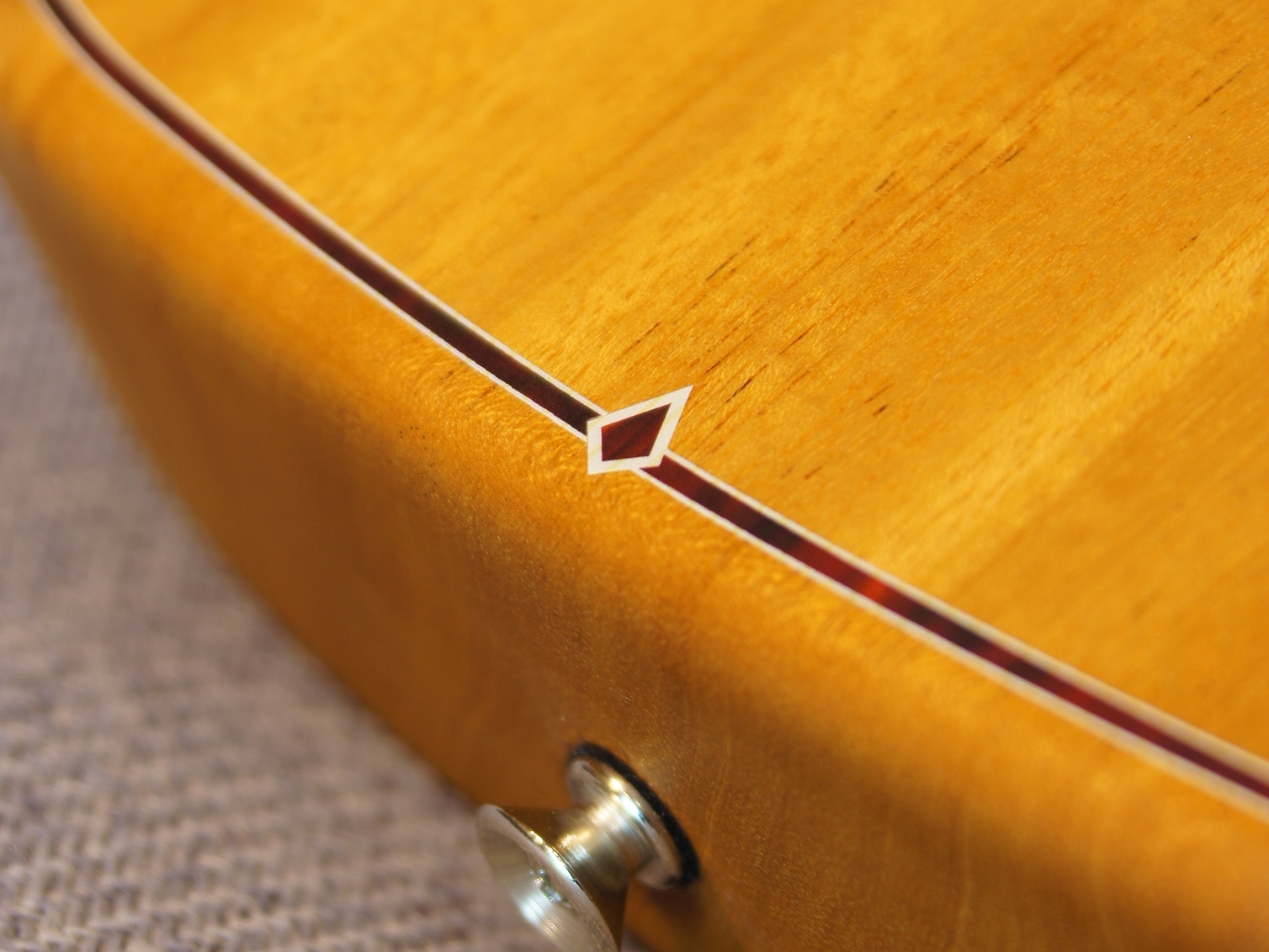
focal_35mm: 153
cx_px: 636
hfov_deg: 12.9
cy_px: 471
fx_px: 5609
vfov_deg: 9.7
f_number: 4.5
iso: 100
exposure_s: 1/5
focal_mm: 70
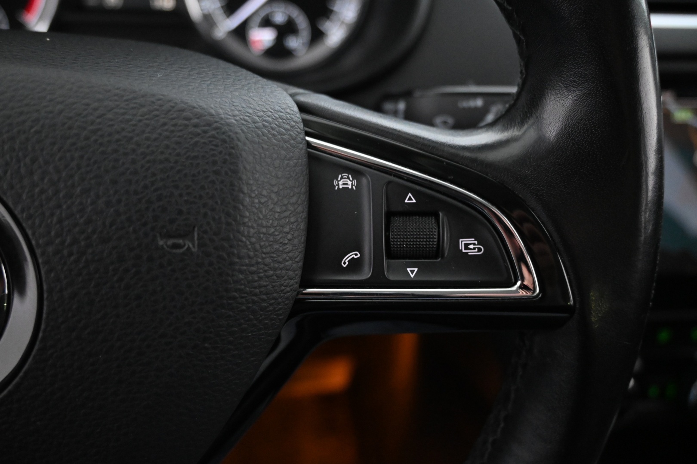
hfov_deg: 60.7
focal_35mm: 31
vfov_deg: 42.6
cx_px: 348
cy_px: 232
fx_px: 595
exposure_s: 1/30
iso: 5000
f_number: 3.8
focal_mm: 20.5
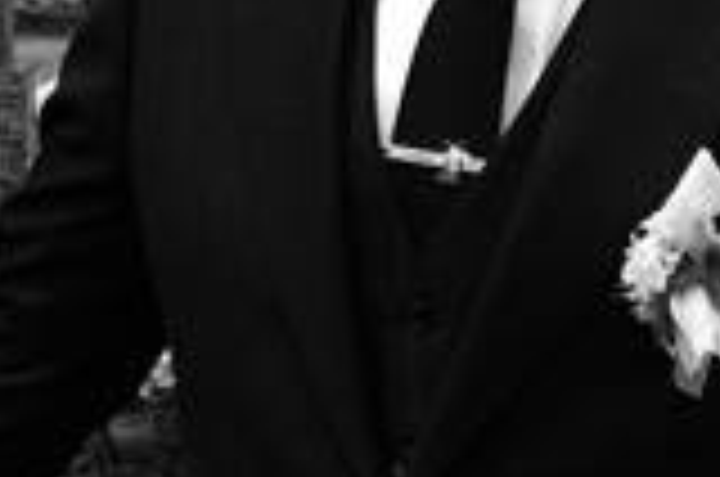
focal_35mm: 121
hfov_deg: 16.8
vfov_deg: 11.1
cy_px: -81
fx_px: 2415
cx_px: 594
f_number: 2.2
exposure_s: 1/120
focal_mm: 4.15
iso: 32
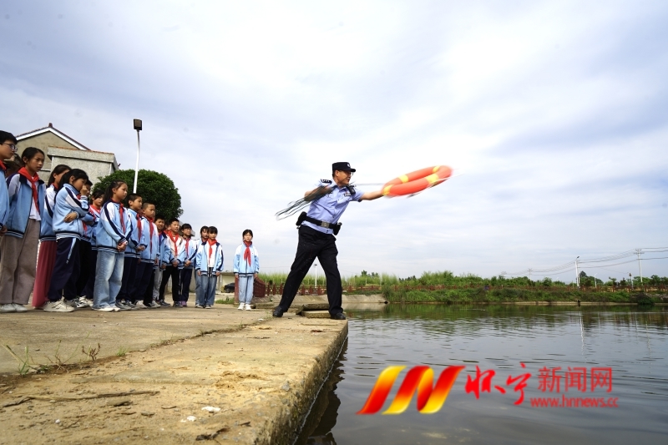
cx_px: 334
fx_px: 445
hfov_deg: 73.8
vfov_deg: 53.1
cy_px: 222
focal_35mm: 24
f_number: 11
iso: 100
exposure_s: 1/200
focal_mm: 24
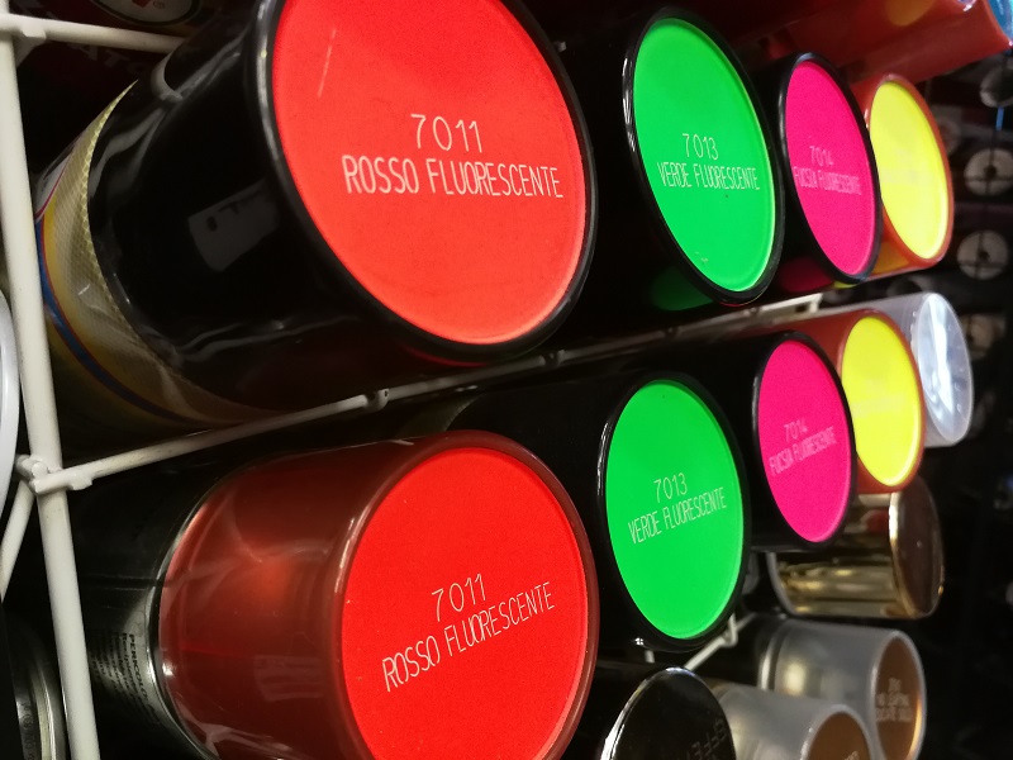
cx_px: 506
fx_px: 790
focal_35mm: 27
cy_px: 380
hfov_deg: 65.3
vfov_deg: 51.4
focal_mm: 3.95
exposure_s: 1/33.3
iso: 400
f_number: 2.2
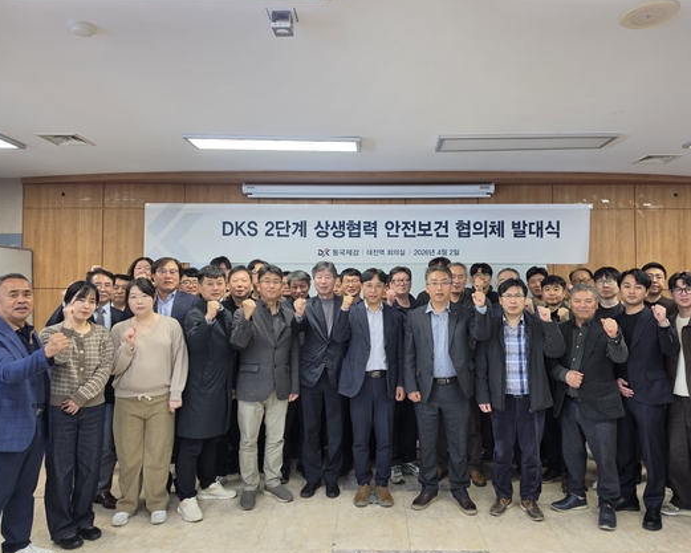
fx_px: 511
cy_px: 275
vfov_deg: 56.8
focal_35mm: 25
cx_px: 375
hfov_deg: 68.0
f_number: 1.4
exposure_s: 1/120
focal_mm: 6.5
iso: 50
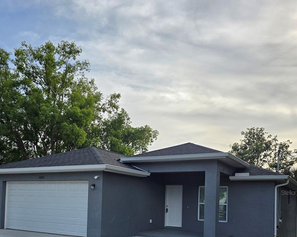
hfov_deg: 51.5
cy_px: 192
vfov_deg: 40.4
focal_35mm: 35
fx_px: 308
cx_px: 135
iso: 12
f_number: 1.7
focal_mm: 6.3
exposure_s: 1/1016
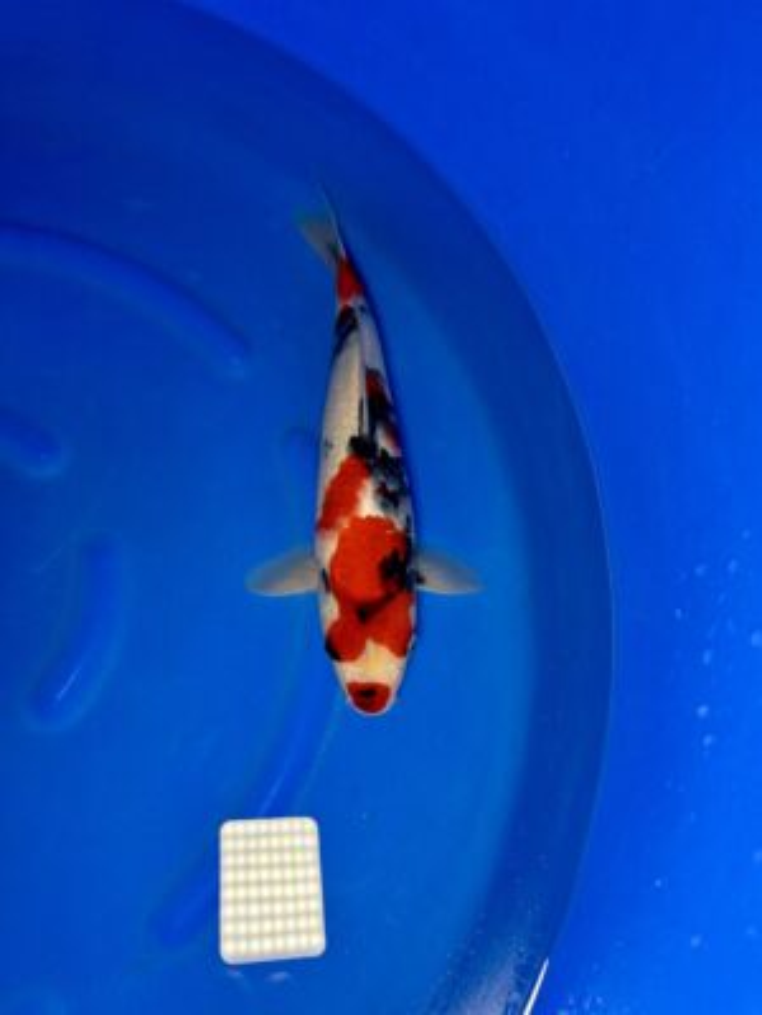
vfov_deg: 71.6
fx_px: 704
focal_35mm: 24
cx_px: 381
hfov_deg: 56.8
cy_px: 508
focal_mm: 6.76
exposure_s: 1/50
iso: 320
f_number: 1.78
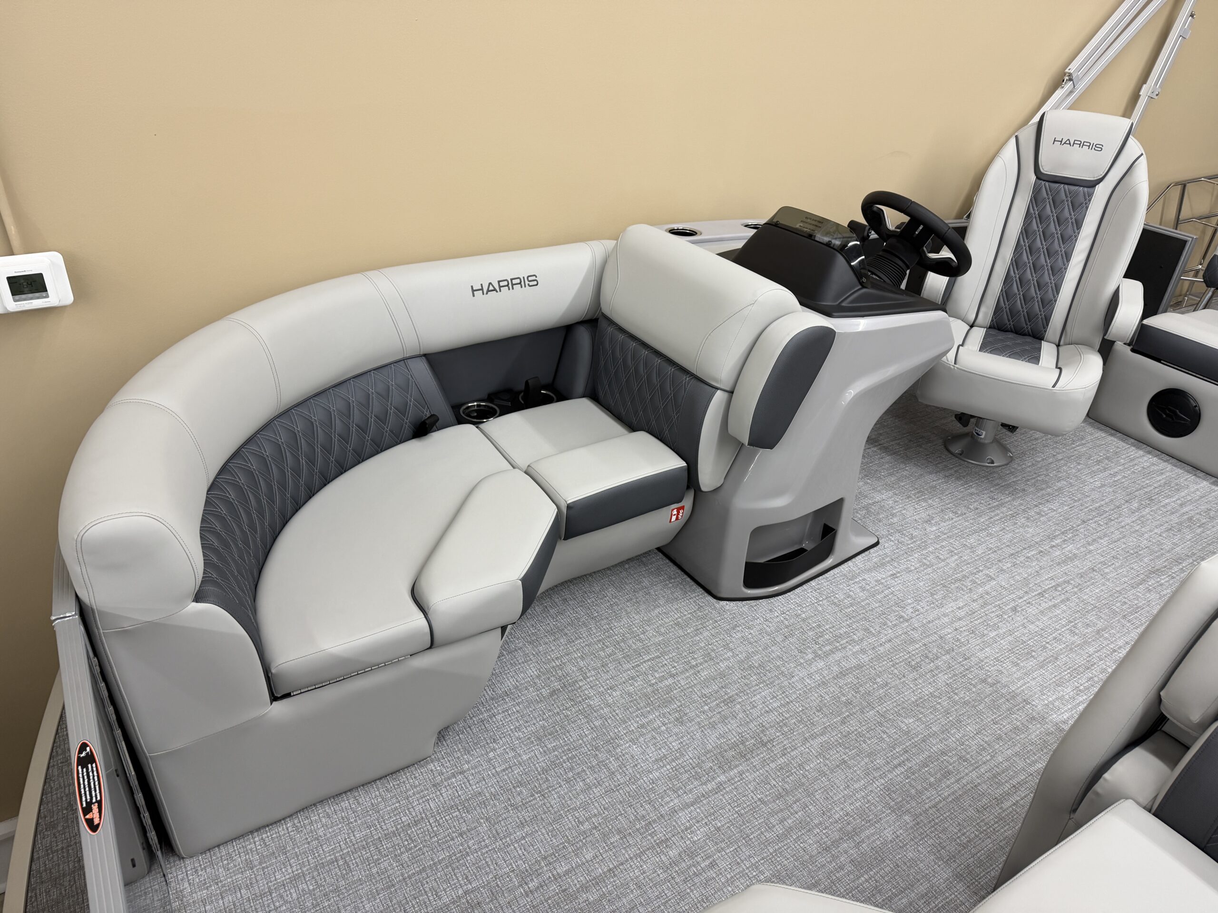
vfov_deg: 56.8
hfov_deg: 71.6
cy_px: 456
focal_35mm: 24
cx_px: 609
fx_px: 844
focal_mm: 6.76
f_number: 1.78
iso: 125
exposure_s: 1/60
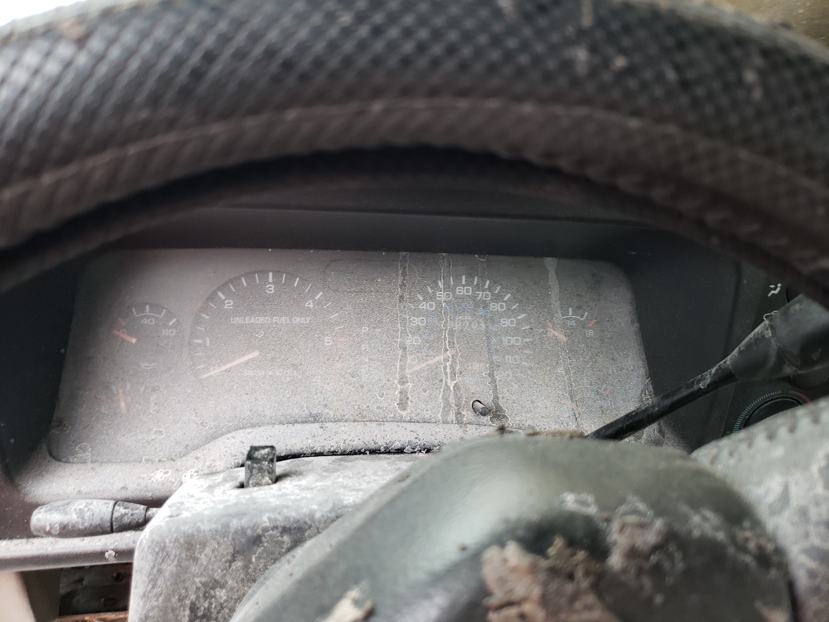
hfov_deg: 67.3
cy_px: 311
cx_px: 414
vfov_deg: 53.1
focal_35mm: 26
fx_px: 623
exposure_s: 1/60.2
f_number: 1.5
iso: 99
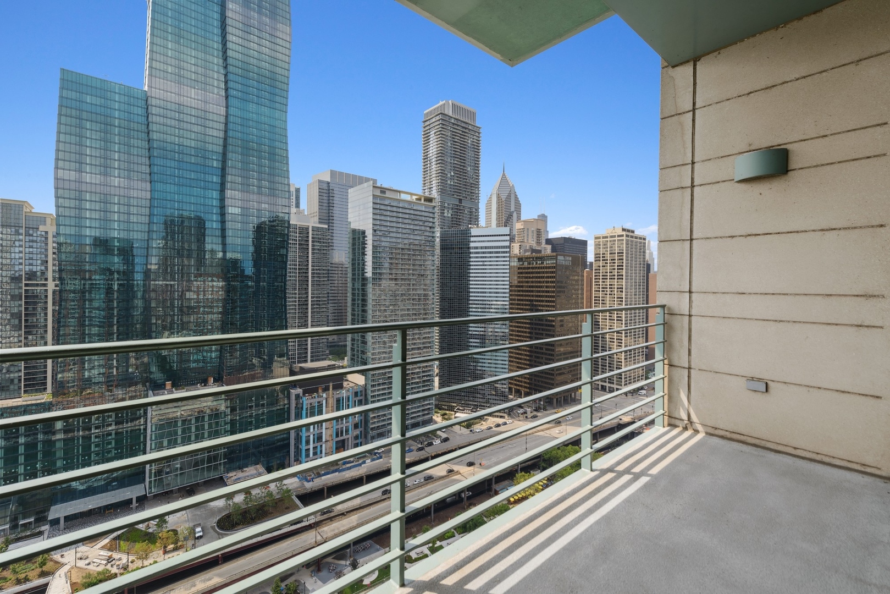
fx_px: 396
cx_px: 445
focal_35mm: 16
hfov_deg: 96.7
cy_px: 297
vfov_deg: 73.8
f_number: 9
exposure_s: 1/80
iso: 100
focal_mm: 16
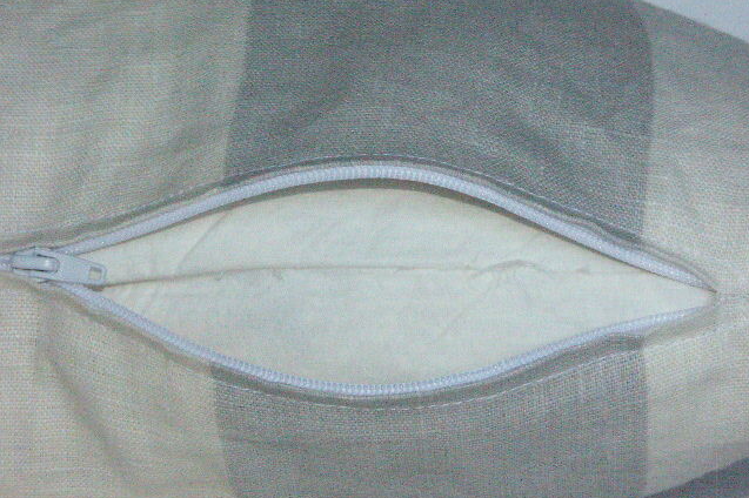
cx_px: 375
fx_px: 2870
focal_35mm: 138
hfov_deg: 14.9
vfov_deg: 9.9
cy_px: 233
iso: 800
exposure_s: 1/125
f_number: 9
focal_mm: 33.56
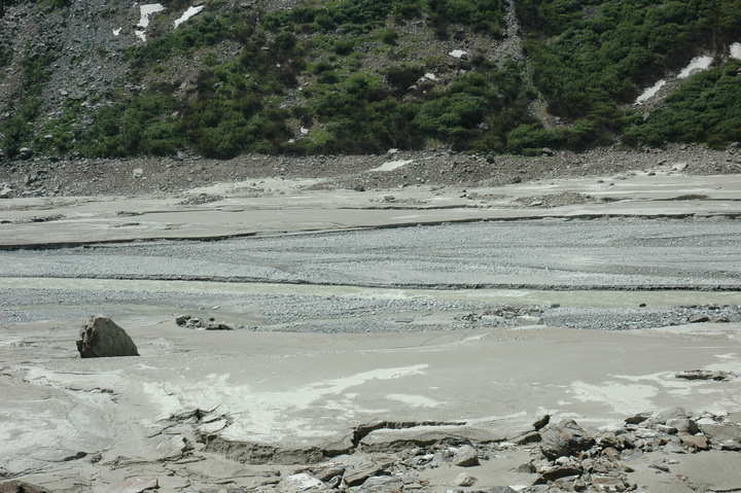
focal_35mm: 51
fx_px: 1049
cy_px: 246
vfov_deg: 26.4
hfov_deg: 38.9
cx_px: 370
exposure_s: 1/500
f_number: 9
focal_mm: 34
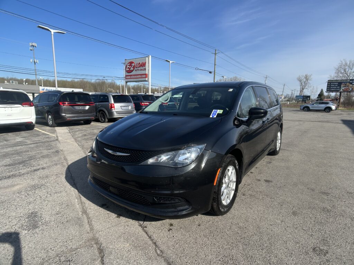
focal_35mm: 26
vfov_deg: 53.1
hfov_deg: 67.3
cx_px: 177
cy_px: 132
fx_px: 266
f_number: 1.5
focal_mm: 5.7
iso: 50
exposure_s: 1/3257
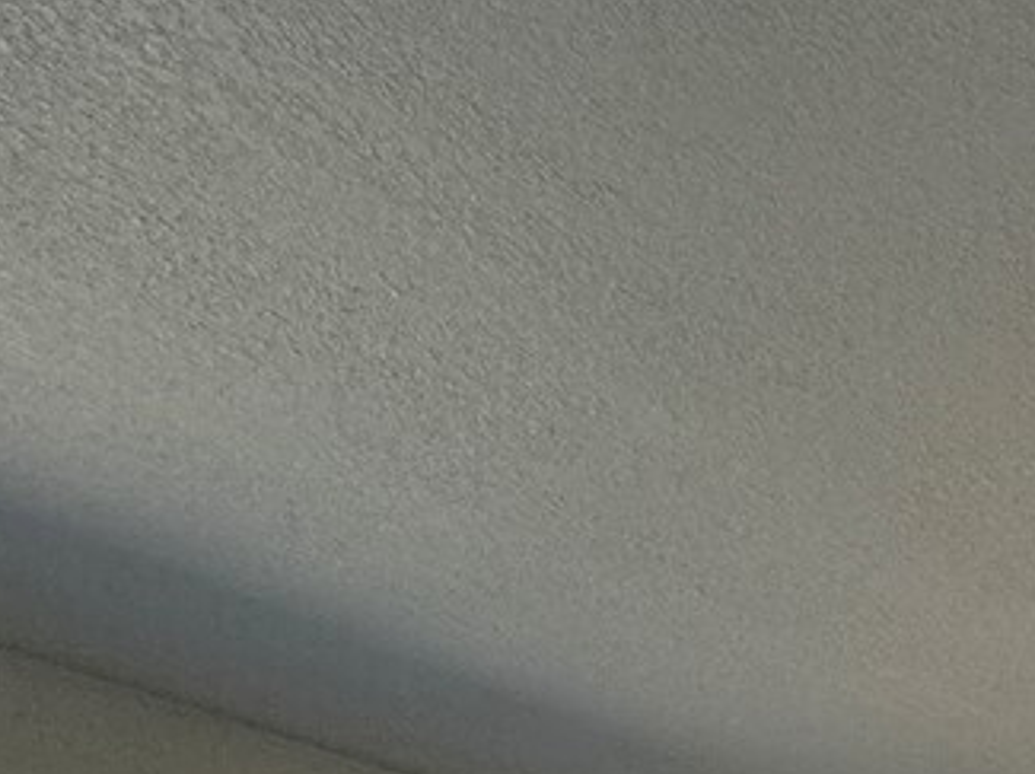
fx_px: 2061
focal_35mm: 69
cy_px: 1532
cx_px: 1662
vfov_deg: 16.4
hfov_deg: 22.0
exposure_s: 1/120
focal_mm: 2.22
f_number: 2.2
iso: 160
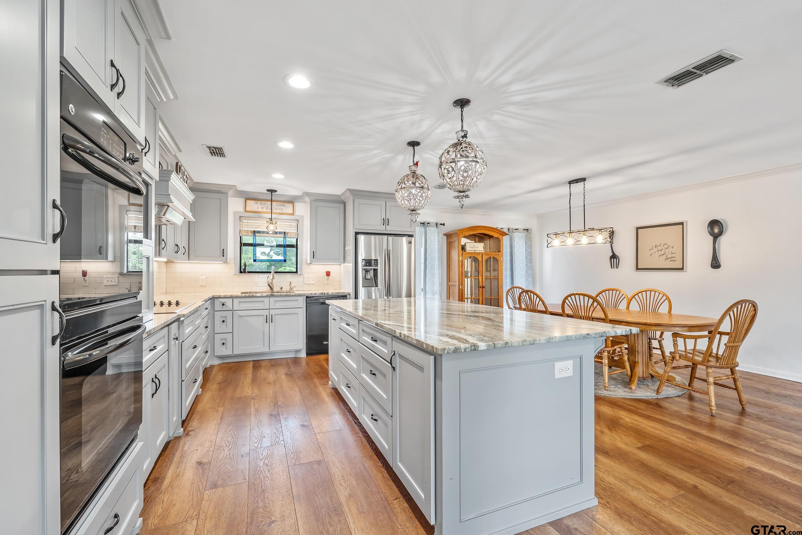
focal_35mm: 16
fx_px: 356
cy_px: 268
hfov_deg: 96.7
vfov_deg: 73.8
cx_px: 401
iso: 800
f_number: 8
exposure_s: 1/15
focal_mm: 16
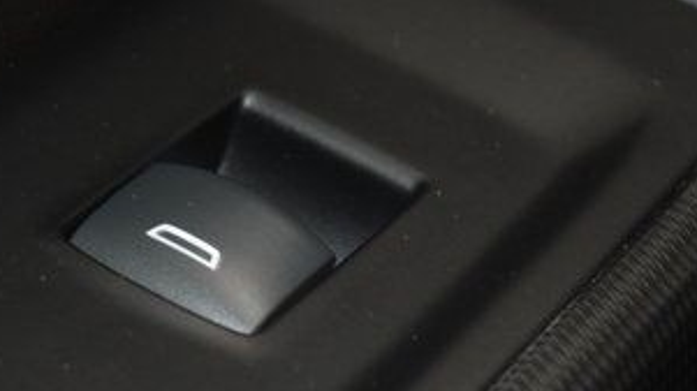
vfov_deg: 5.2
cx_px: 188
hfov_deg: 9.2
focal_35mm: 234
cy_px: 191
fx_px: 4323
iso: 1600
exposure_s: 1/125
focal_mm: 70
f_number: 4.5
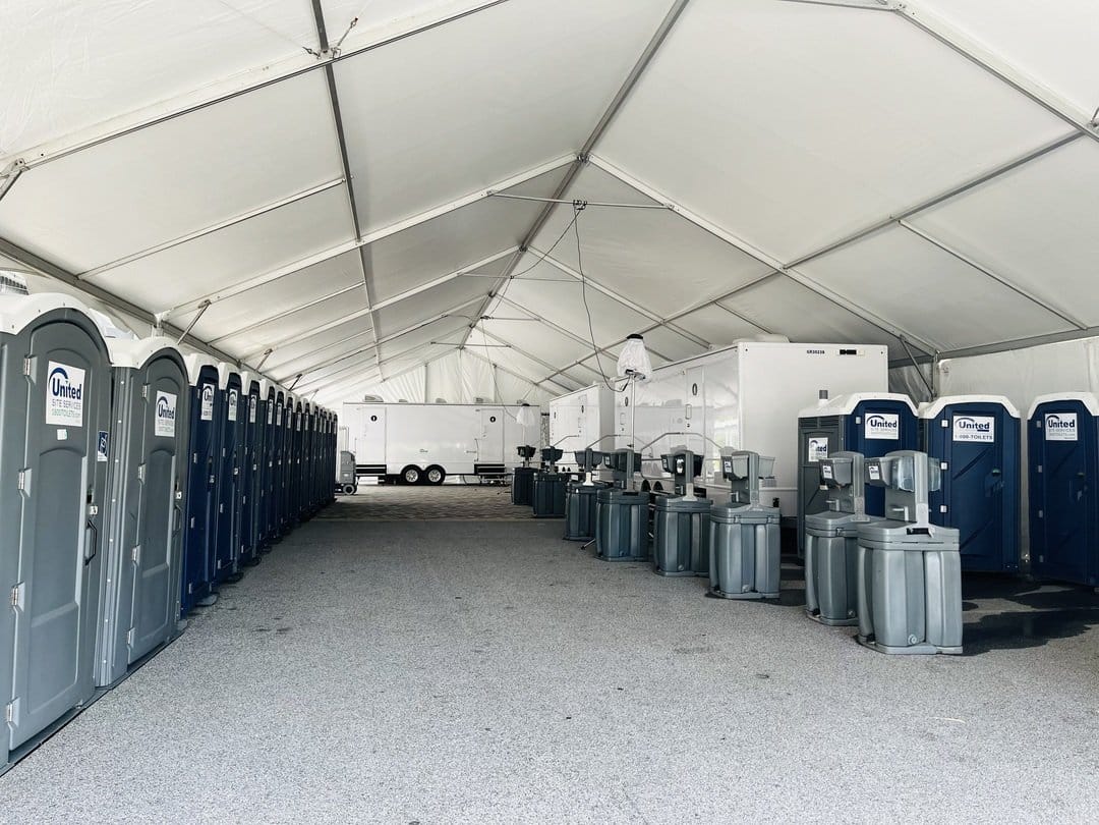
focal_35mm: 26
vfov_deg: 53.1
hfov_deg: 67.3
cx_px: 550
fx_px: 825
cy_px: 412
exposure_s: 1/122
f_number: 1.6
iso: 50
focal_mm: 5.1
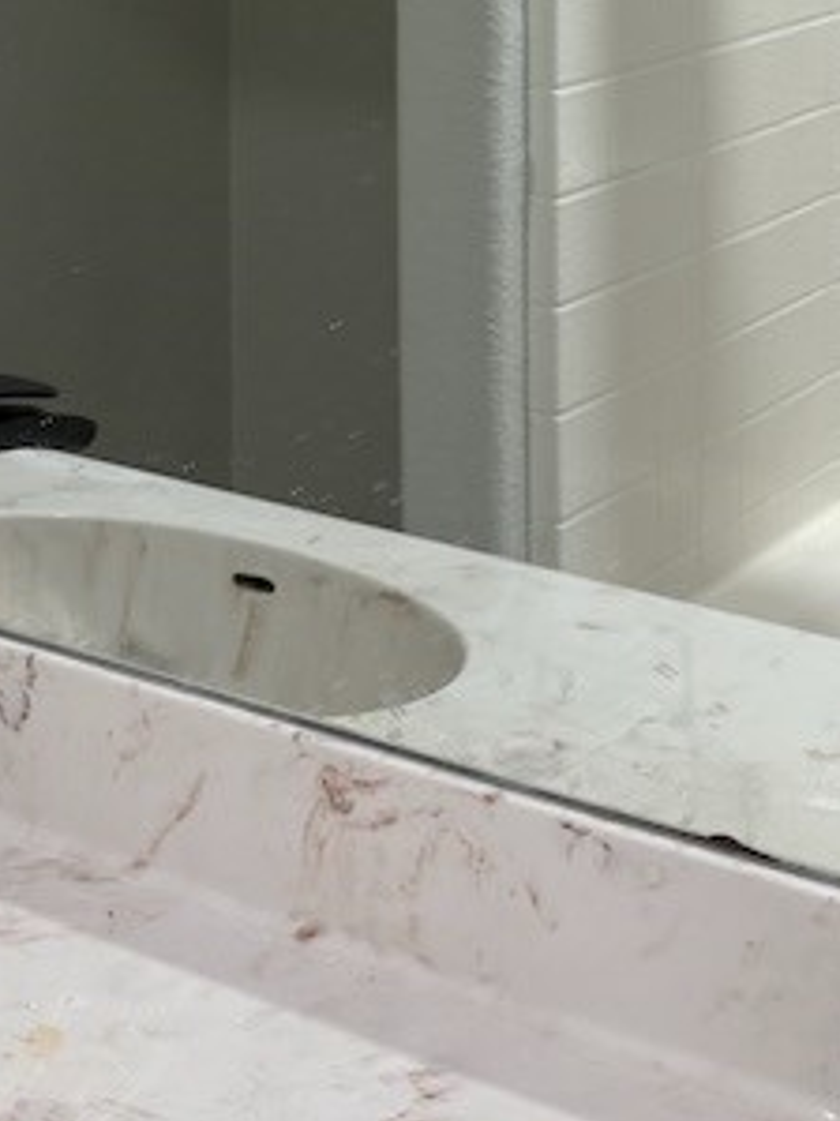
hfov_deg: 18.7
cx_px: 49
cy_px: -79
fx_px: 2493
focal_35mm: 77
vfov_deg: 23.9
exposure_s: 1/60
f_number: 1.78
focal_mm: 6.76
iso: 160
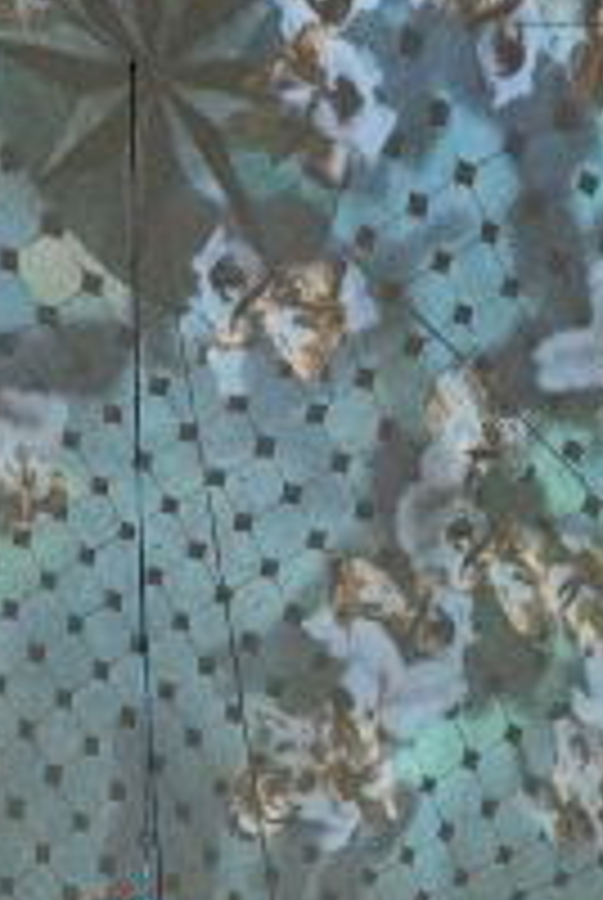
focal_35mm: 54
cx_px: 104
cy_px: 1449
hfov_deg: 24.7
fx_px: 1352
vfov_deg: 24.9
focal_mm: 2.2
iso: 640
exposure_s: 1/33
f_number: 2.2
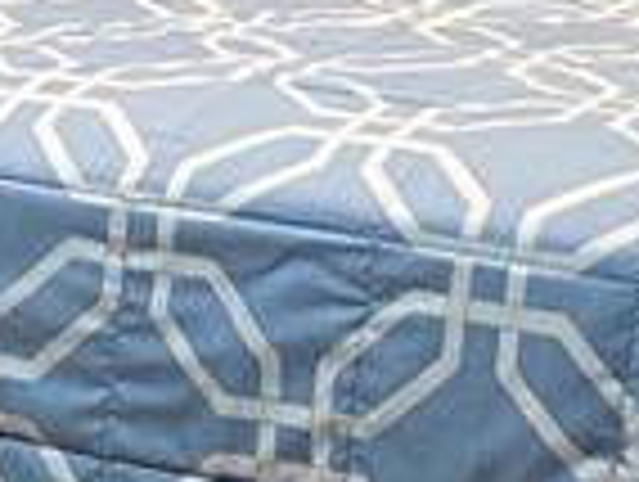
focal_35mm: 187
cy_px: -523
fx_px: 3458
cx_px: 166
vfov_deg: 7.6
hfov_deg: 10.5
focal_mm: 4.25
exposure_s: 1/60
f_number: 1.8
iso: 400
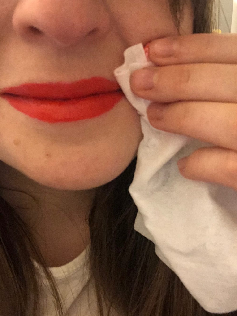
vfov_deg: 50.0
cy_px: 140
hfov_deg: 38.6
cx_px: 134
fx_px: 337
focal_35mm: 37
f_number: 2.2
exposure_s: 1/15
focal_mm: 2.87
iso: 250
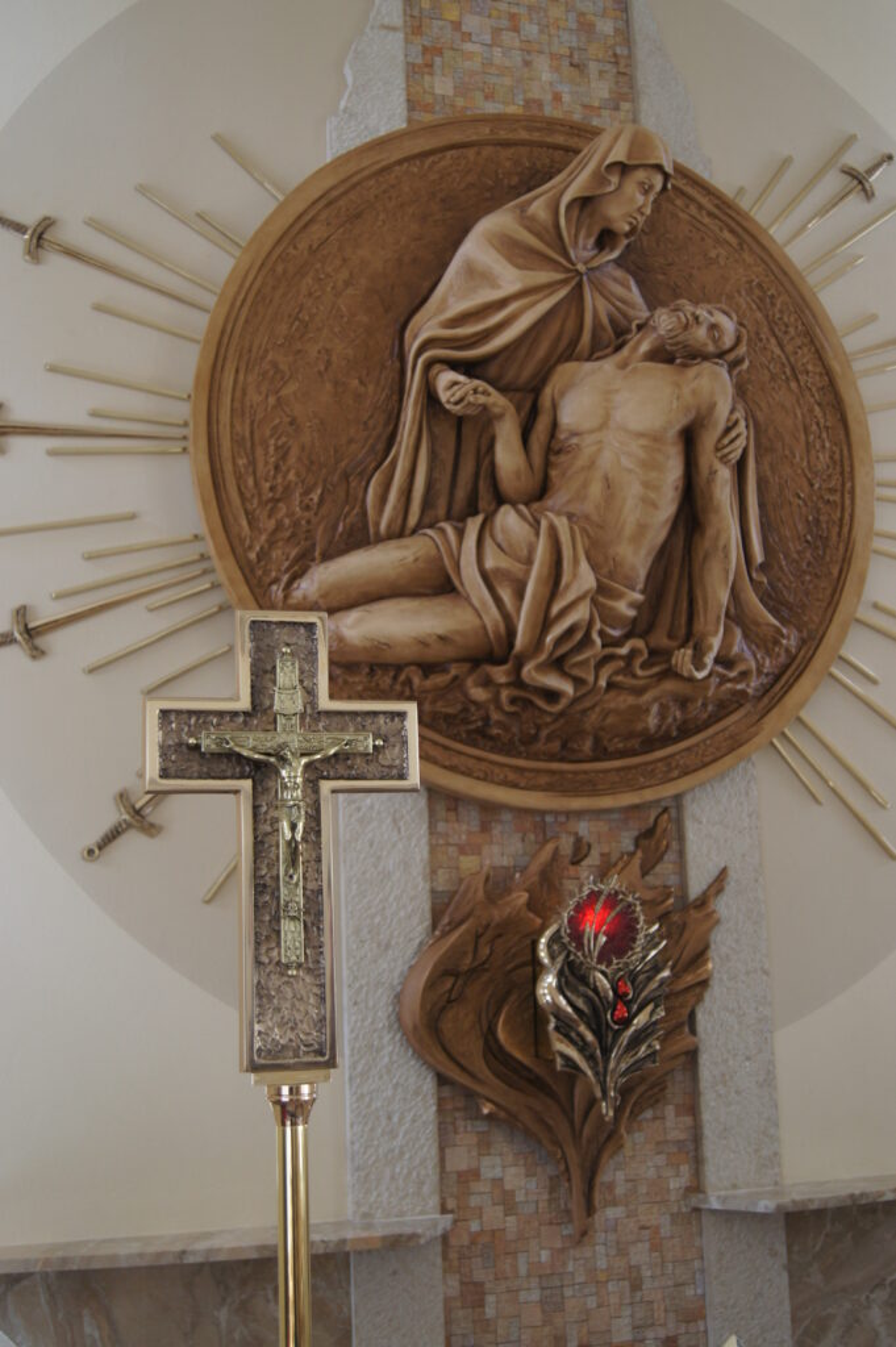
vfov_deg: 49.6
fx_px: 1458
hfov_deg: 34.2
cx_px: 448
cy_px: 674
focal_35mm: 39
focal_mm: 26
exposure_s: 1/50
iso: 320
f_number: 4.5
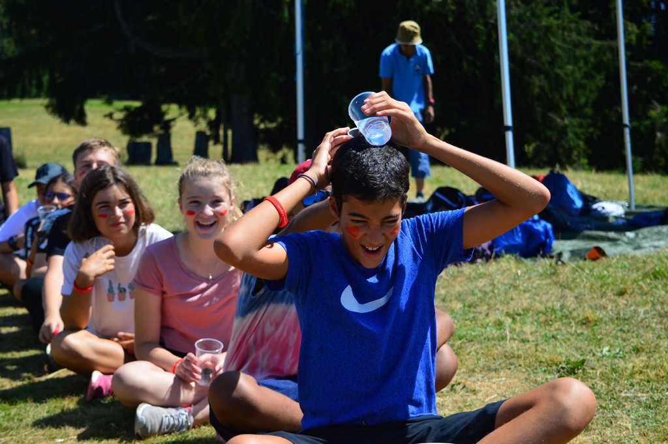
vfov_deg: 18.9
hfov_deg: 28.1
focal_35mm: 72
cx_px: 334
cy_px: 222
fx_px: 1335
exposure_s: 1/400
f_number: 5.3
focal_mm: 48
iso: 100
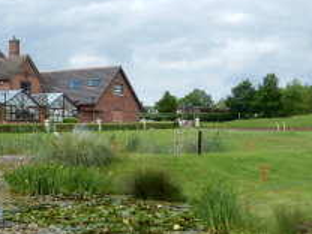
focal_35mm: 65
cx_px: -8
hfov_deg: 27.9
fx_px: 586
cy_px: 123
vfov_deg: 22.6
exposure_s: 1/800
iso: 125
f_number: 4
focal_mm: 5.4
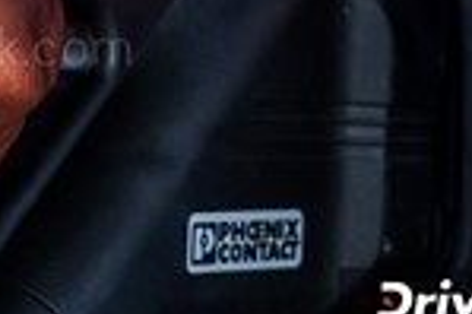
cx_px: -117
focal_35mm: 169
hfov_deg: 11.9
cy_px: 51
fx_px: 2213
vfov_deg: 8.1
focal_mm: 42
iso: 2000
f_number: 5
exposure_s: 1/1250
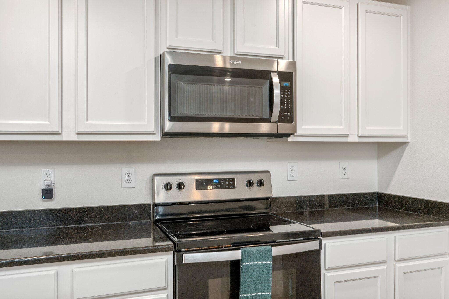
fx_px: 374
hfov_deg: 62.0
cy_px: 150
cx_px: 224
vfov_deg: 43.5
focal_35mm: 30
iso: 400
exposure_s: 1/8
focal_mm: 30
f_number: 9
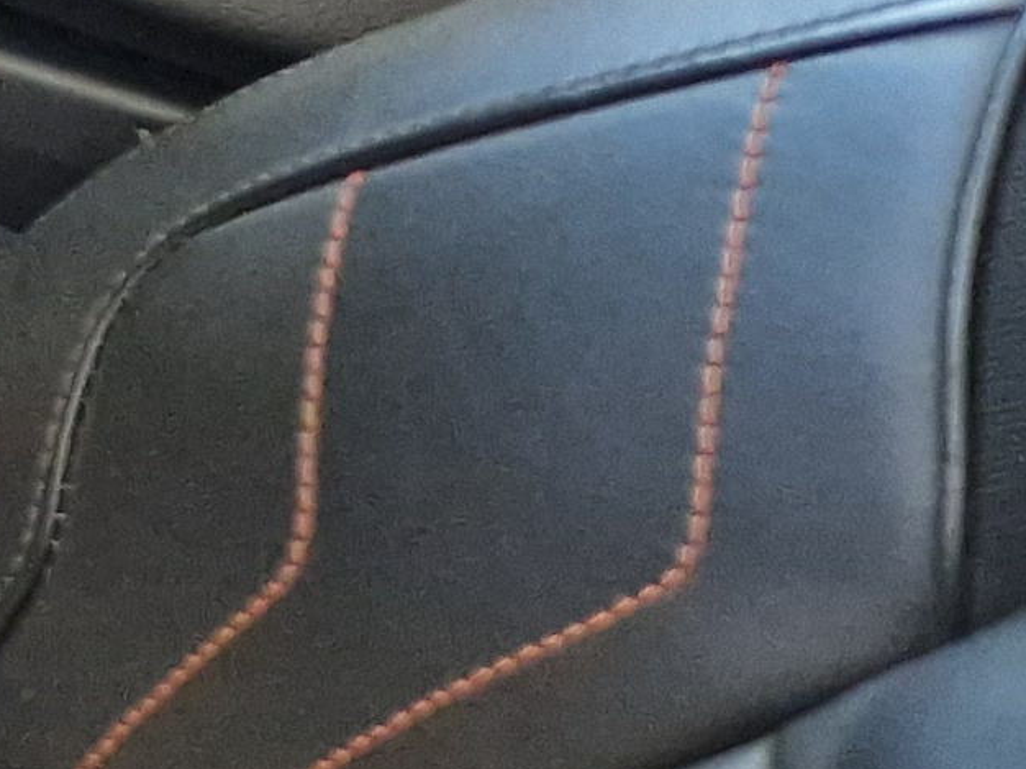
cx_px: -1962
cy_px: -658
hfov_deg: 10.2
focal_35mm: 147
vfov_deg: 9.5
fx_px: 4355
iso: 400
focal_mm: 5.4
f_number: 1.8
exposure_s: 1/100
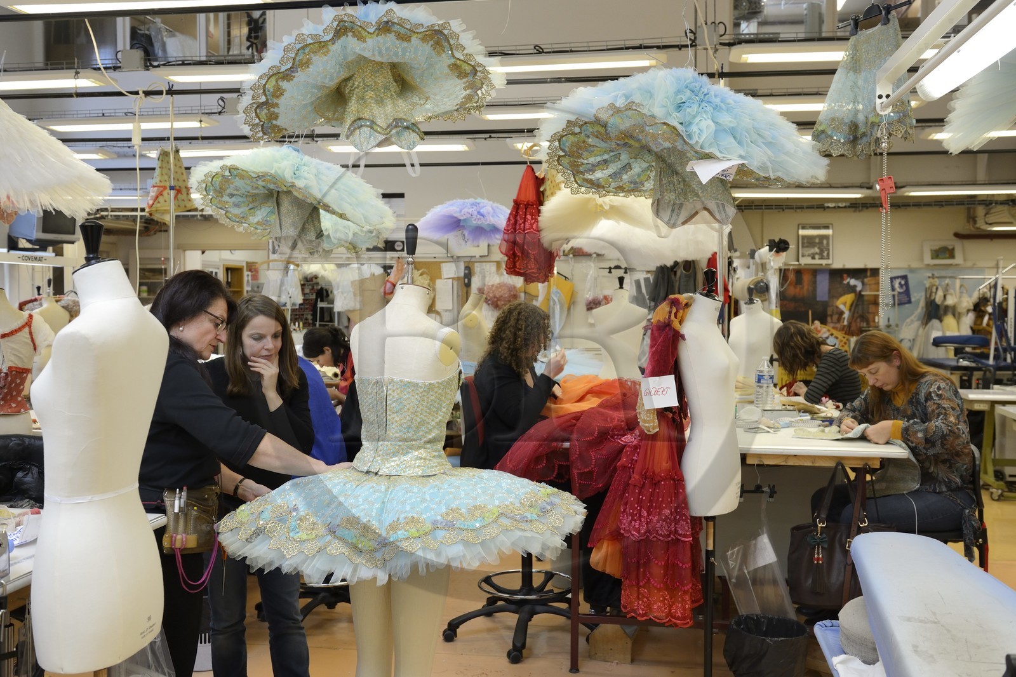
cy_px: 338
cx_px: 508
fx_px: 988
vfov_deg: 37.8
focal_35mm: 35
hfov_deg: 54.4
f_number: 5.6
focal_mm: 35
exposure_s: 1/100
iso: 1250
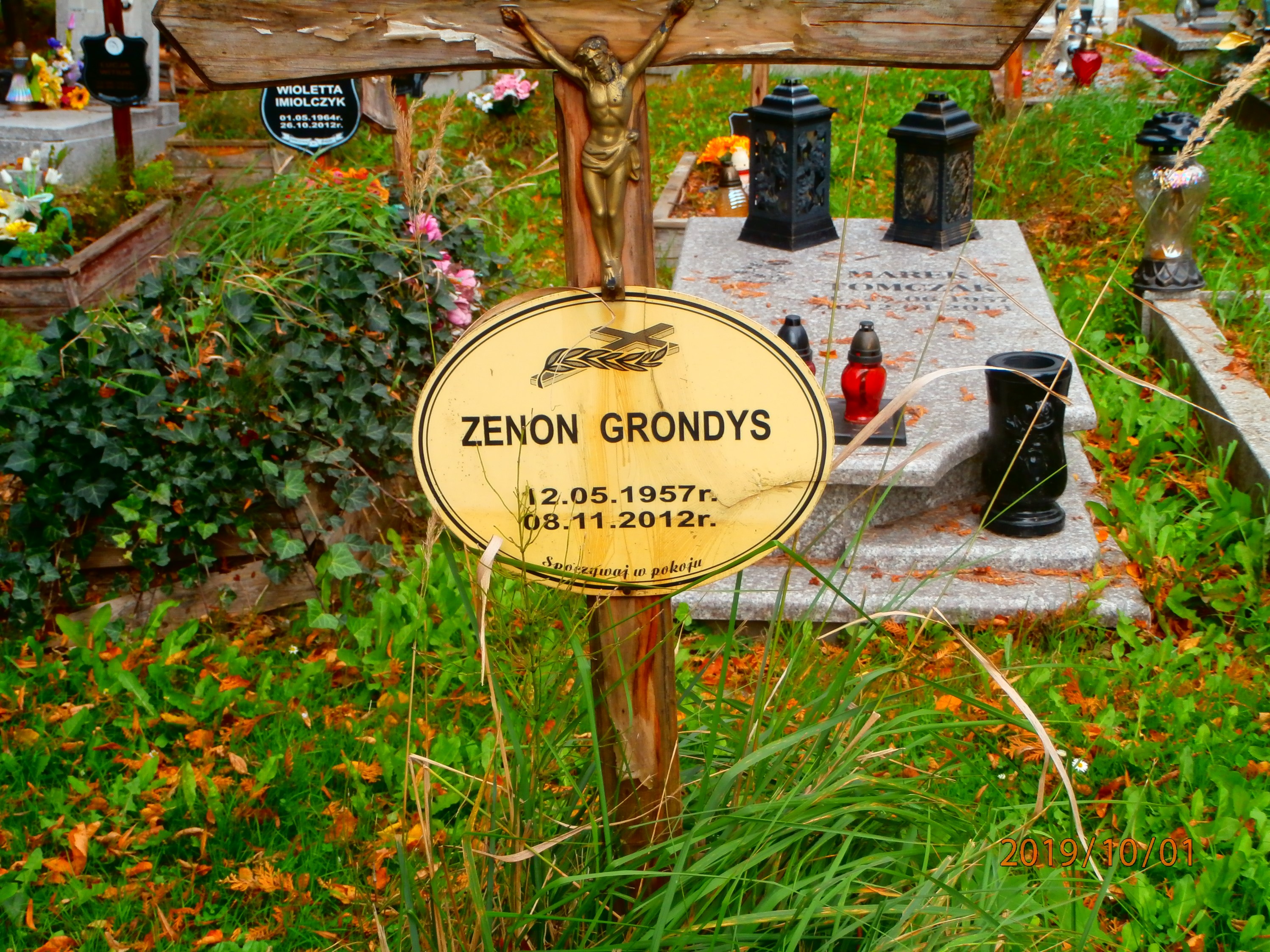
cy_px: 476
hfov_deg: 33.8
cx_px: 635
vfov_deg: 25.7
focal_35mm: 57
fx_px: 2091
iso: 100
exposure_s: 1/100
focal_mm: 10.11
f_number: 4.5
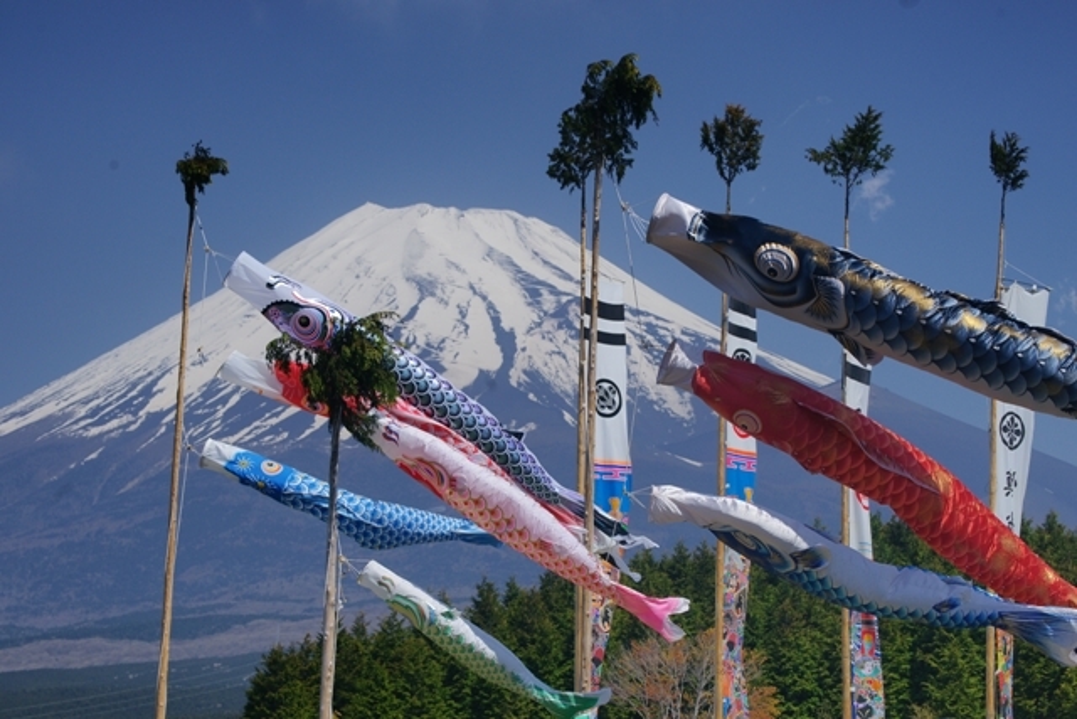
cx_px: 538
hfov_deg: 17.1
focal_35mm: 120
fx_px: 3591
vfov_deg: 11.4
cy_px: 360
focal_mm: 120
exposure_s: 1/160
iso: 100
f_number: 11
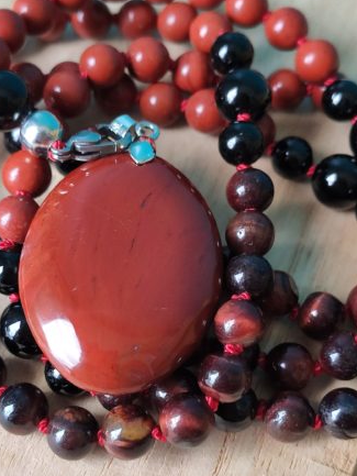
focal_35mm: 32
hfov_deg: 44.1
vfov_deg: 56.8
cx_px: 157
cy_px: 250
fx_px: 440
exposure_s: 1/50
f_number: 1.75
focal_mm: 4.77
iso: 231
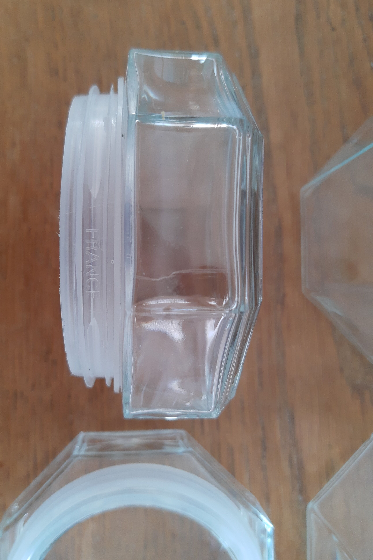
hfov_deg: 46.2
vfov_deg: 65.5
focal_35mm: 28
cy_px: 285
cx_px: 156
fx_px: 435
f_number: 1.7
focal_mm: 4.75
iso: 76
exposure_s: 1/50
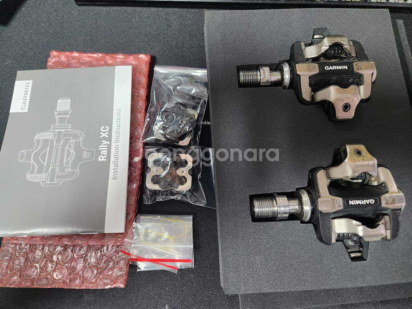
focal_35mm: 23
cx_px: 206
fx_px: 274
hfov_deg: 73.9
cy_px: 154
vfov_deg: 58.9
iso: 640
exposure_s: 1/120
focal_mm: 5.4
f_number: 1.8
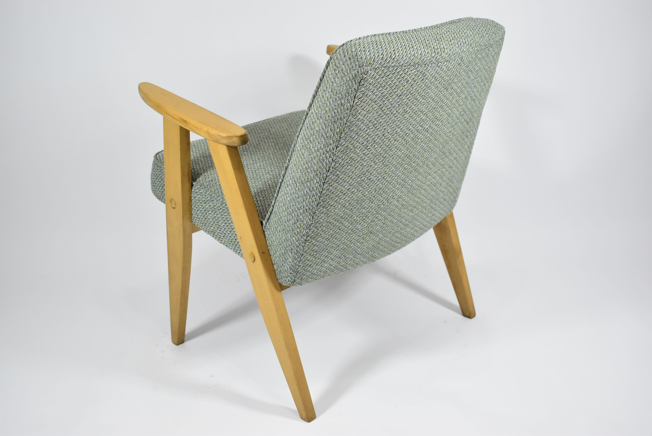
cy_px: 218
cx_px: 326
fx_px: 816
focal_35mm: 45
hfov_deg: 43.6
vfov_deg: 29.9
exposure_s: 1/125
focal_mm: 30
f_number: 4.2
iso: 1250
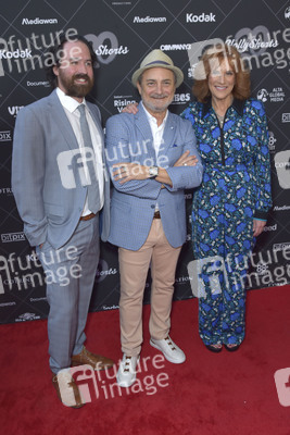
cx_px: 145
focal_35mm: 30
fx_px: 362
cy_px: 218
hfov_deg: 43.6
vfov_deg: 61.9
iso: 500
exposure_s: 1/250
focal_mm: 30
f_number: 6.3
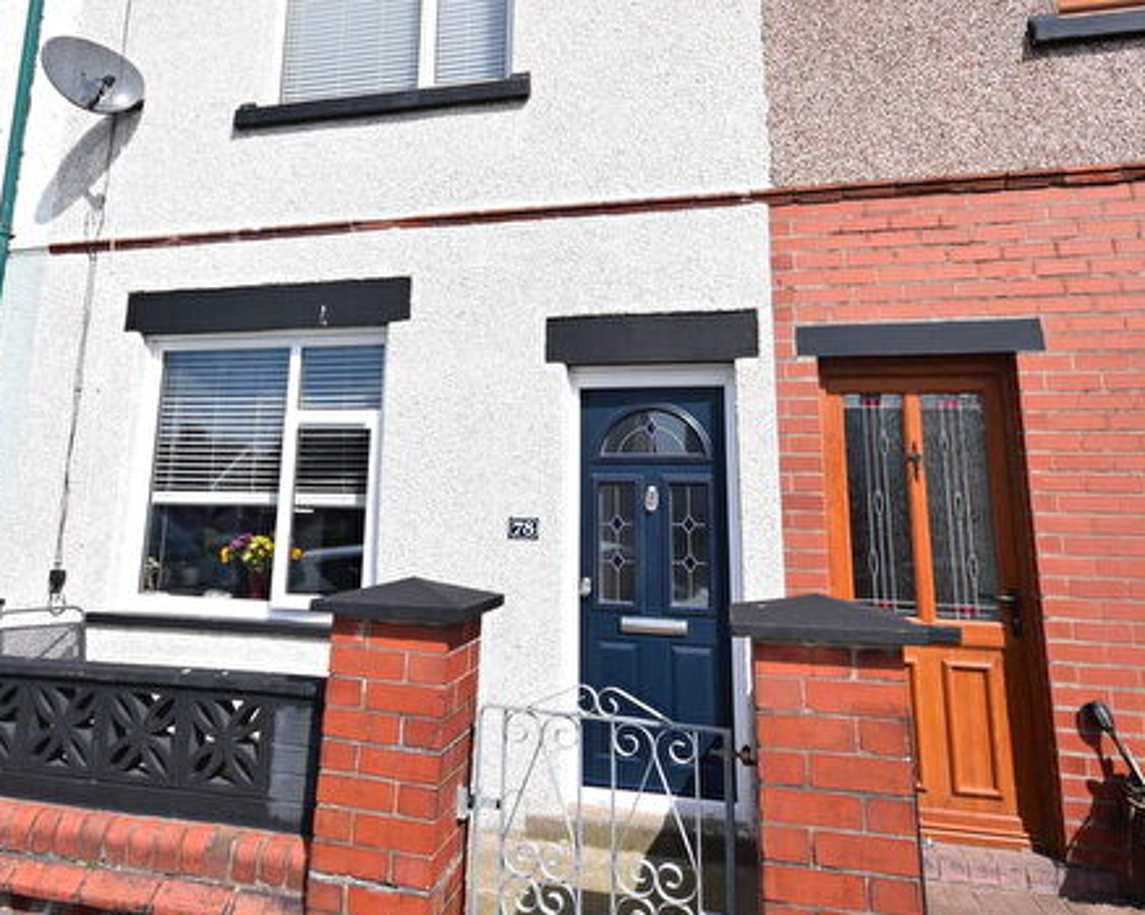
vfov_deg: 56.7
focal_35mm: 25
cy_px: 352
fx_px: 838
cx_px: 499
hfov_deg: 68.4
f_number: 10
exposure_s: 1/400
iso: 200
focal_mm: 11
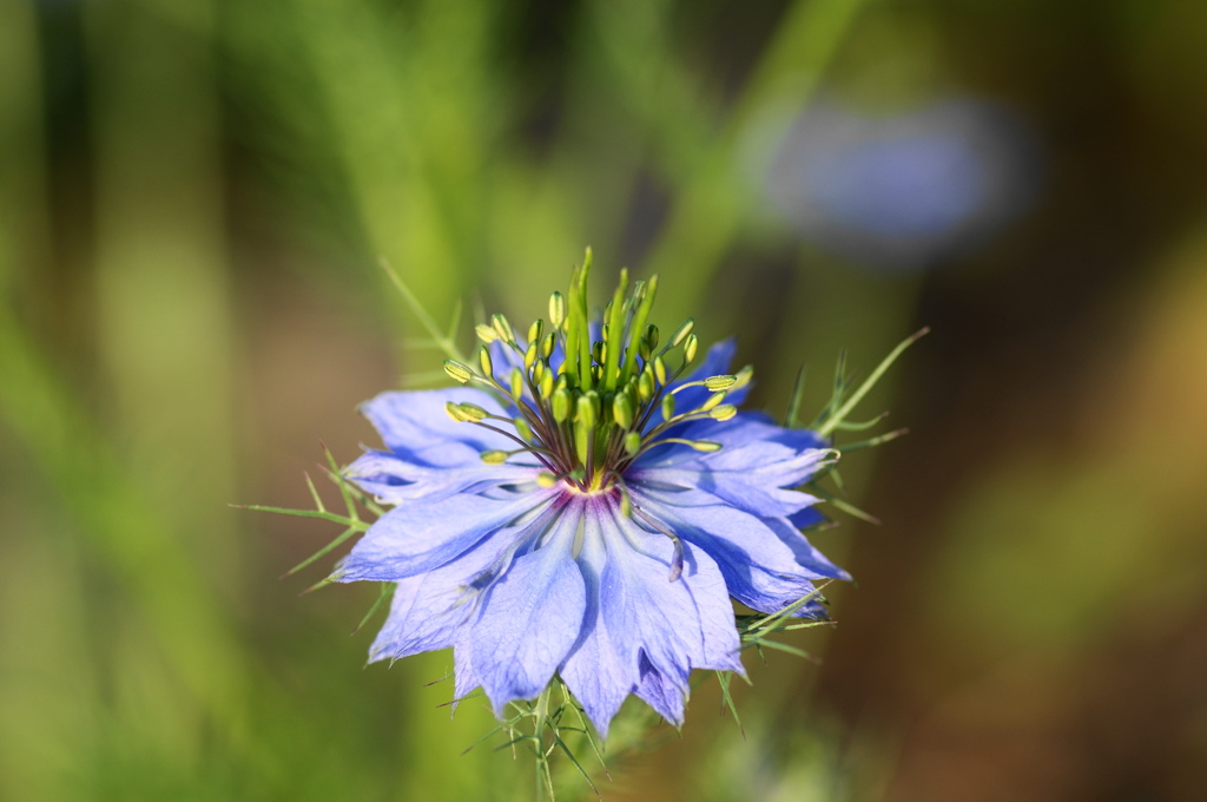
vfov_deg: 9.1
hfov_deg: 13.7
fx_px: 5023
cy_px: 401
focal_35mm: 150
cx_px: 604
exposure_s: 1/400
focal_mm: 100
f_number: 4.5
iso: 100
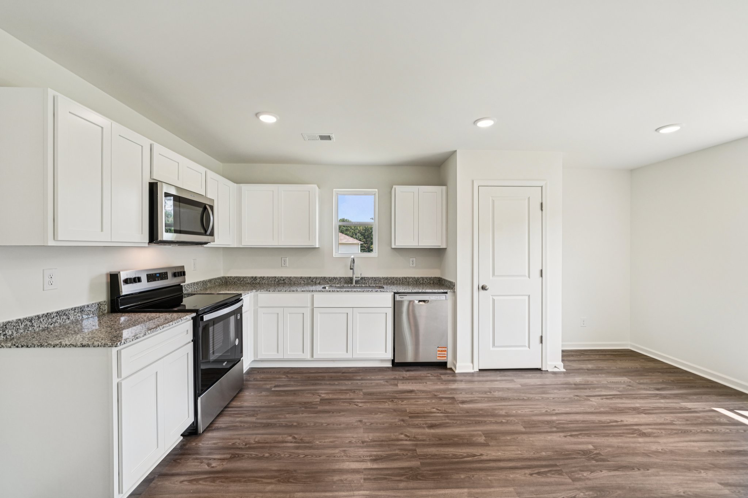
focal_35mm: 14
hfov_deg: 104.3
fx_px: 291
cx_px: 374
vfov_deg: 81.2
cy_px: 249
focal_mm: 14
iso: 400
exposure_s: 1/60
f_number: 8
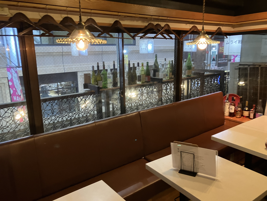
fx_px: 216
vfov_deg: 49.7
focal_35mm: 28
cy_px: 100
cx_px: 134
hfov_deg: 63.4
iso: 400
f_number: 1.8
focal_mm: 3.99
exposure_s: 1/33
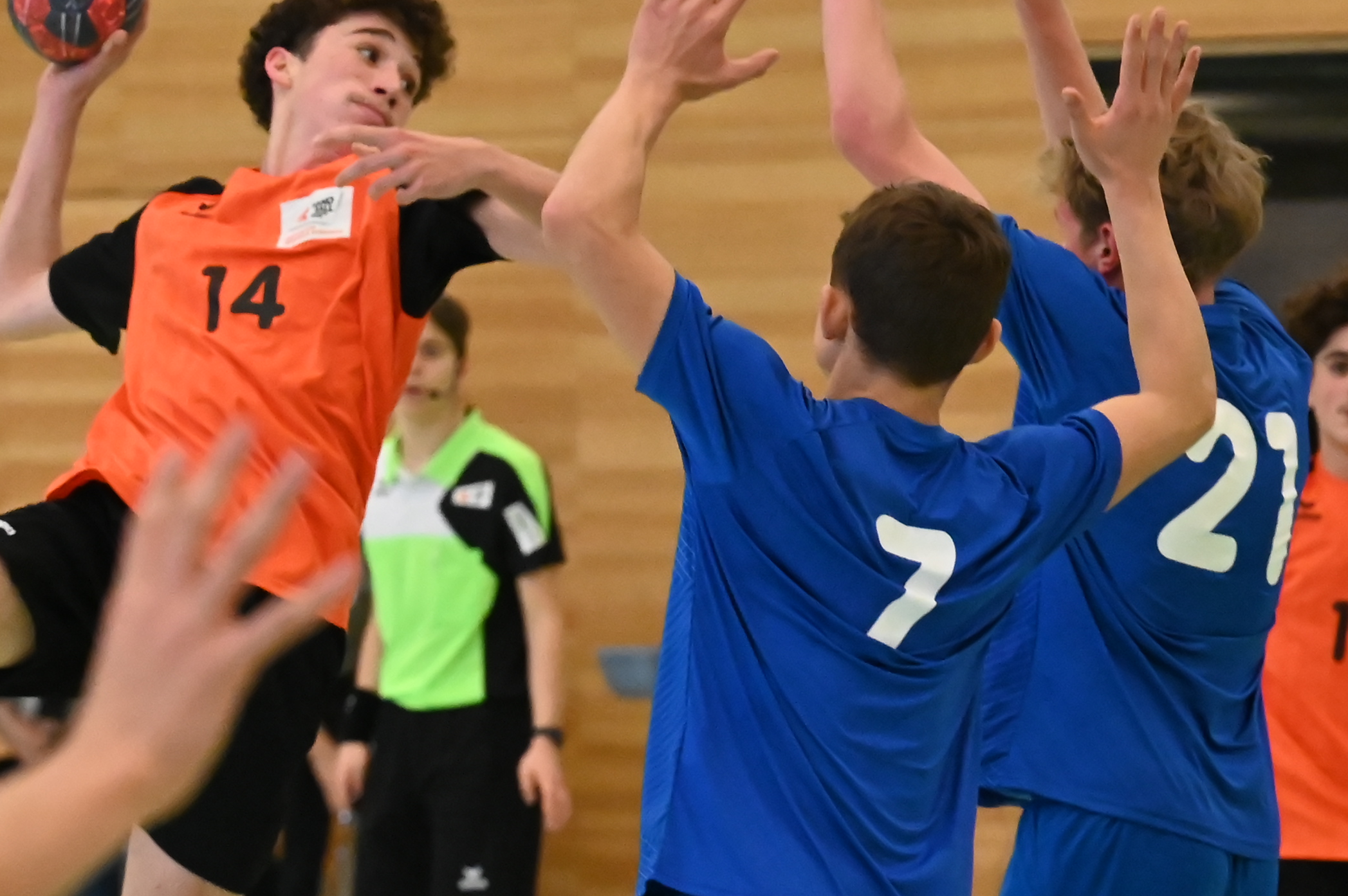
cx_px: 305
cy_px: 721
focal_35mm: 332
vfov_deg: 4.1
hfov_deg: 6.2
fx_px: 12423
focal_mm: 115
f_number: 5
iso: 8000
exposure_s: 1/1250
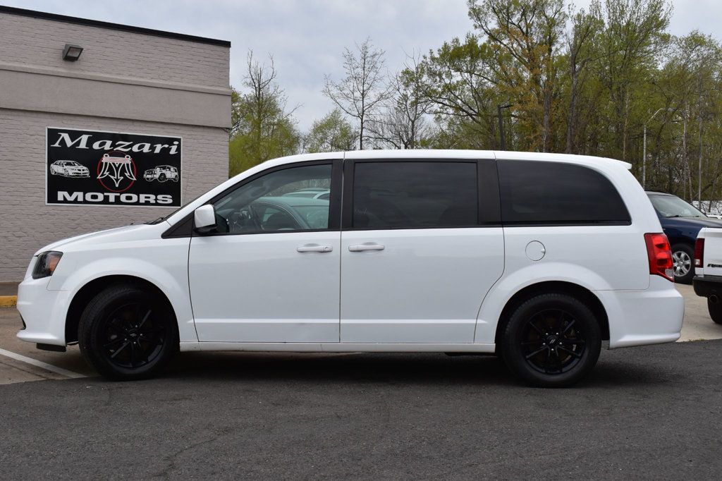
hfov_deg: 41.1
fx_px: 962
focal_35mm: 48
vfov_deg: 28.1
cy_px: 240
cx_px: 361
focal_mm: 32
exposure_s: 1/400
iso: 400
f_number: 11
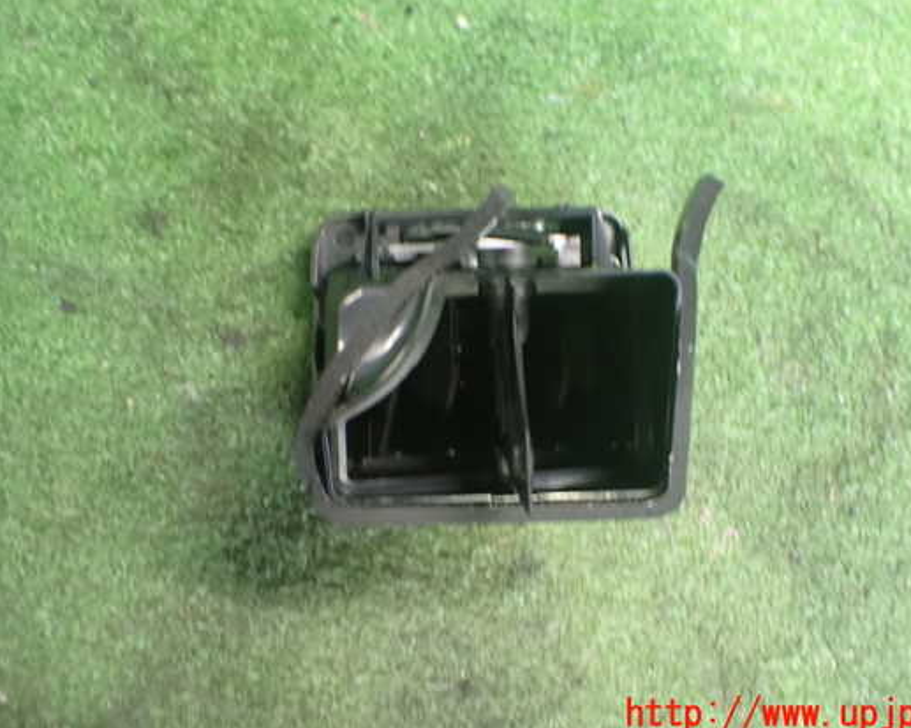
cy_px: 340
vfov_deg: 43.3
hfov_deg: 52.8
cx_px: 495
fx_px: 916
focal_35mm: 34
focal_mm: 5.4
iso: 1250
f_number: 2.3
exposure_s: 1/30
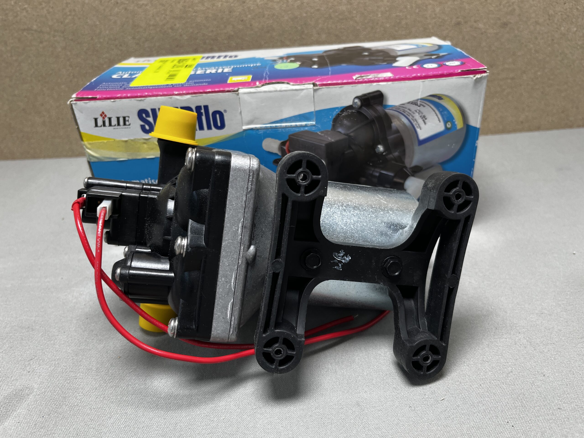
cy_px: 219
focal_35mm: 26
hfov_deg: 67.3
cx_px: 292
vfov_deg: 53.1
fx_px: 439
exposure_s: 1/100
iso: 64
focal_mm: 5.1
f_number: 1.6
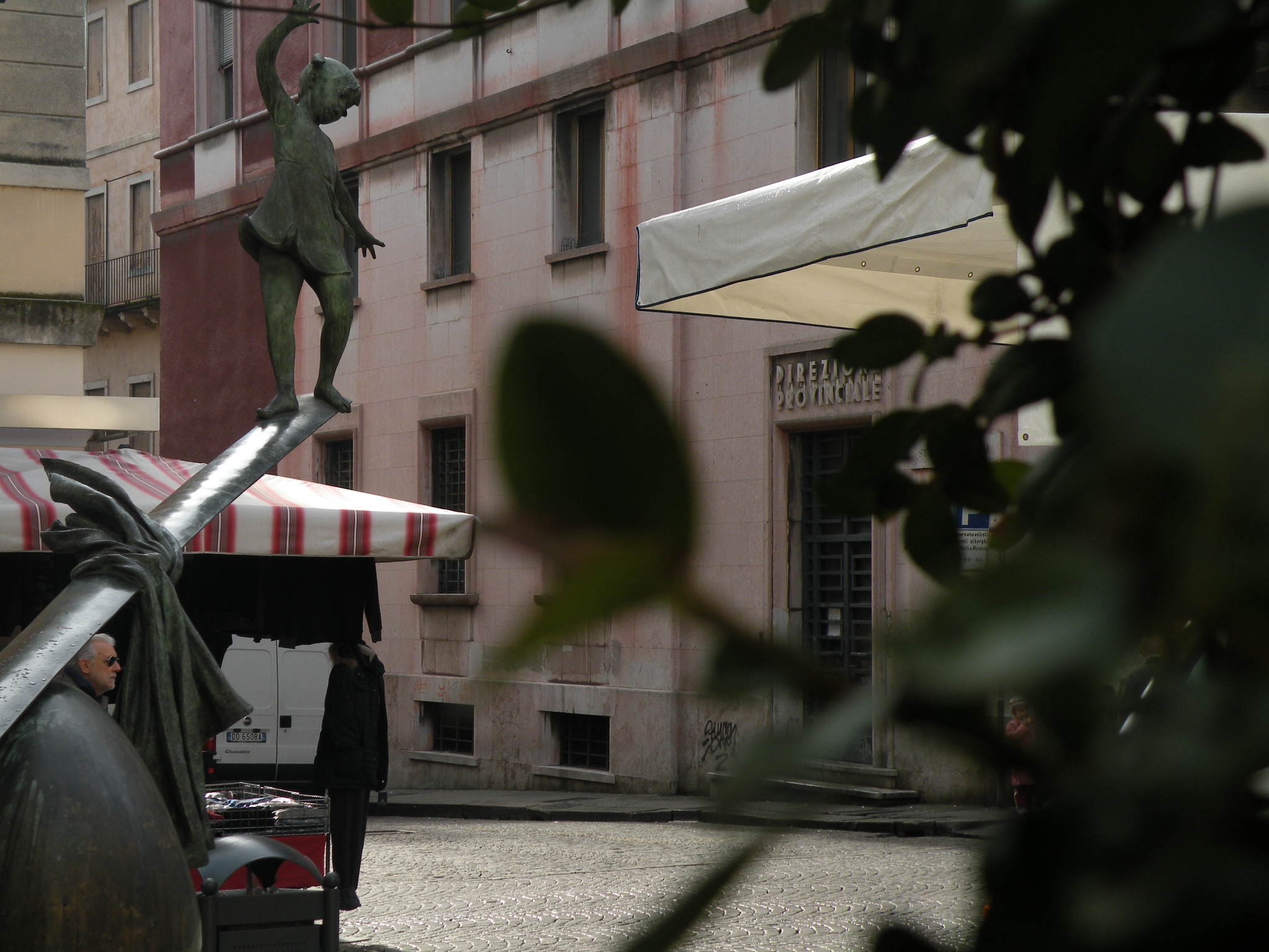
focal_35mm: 76
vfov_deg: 19.4
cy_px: 476
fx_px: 2786
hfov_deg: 25.7
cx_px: 634
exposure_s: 1/250
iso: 64
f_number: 4
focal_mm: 13.4
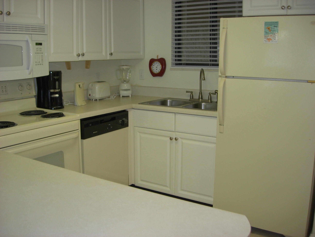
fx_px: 346
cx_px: 158
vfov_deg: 37.7
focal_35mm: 38
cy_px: 118
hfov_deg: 49.0
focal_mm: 7.8
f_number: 2.8
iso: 79
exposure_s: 1/32
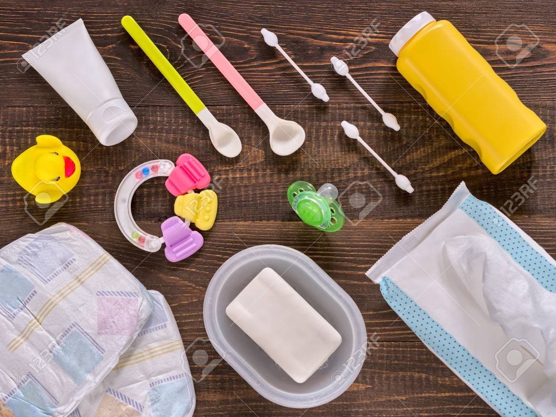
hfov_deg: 21.8
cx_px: 278
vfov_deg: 16.4
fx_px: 1445
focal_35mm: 90
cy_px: 208
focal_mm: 45
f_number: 4.5
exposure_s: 1/8
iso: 160
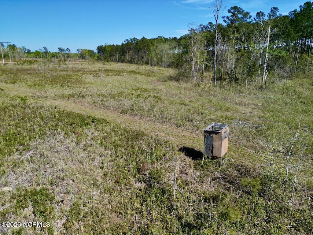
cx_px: 156
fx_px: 217
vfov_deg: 56.8
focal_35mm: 24
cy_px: 118
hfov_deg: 71.6
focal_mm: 6.72
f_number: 1.7
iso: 120
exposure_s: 1/2000
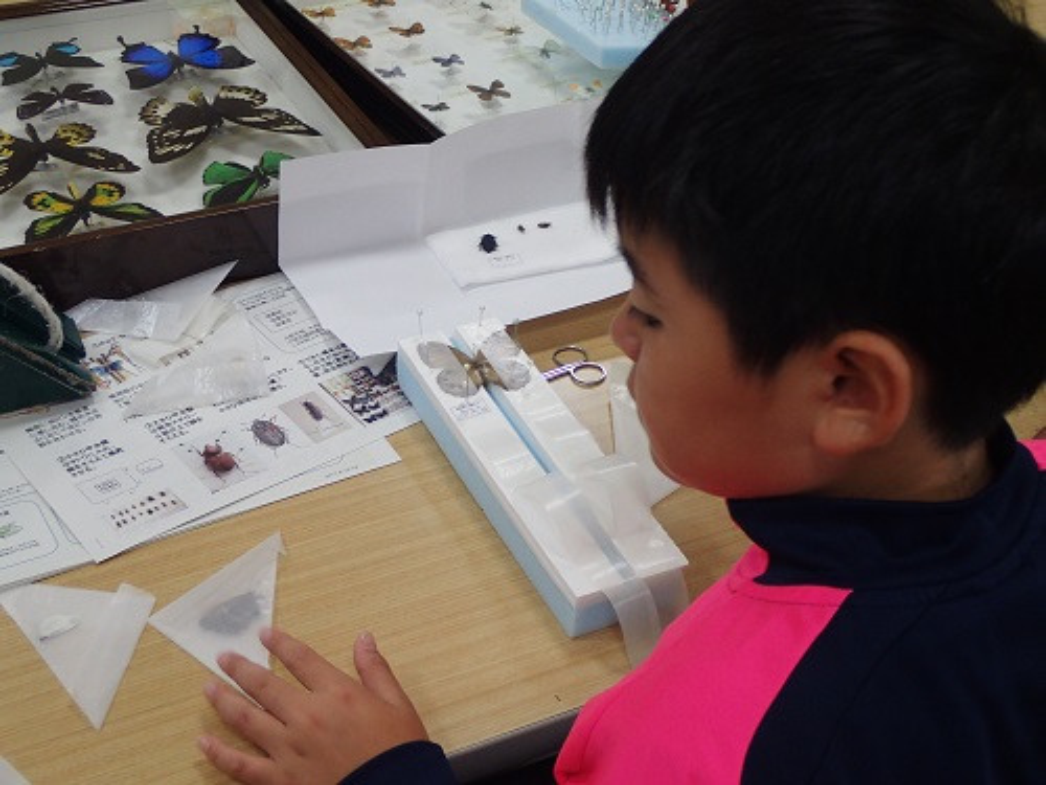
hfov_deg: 38.9
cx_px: 523
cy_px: 392
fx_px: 1481
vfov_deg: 29.7
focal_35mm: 49
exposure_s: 1/50
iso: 250
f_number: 3.2
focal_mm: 8.99
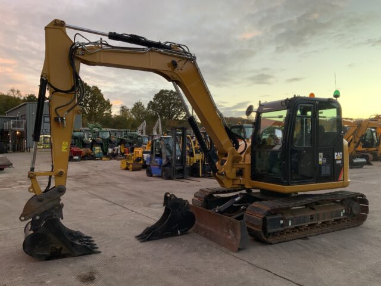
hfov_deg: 61.7
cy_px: 143
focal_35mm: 29
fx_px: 319
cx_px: 190
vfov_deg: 48.2
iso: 64
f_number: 1.8
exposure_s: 1/110
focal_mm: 3
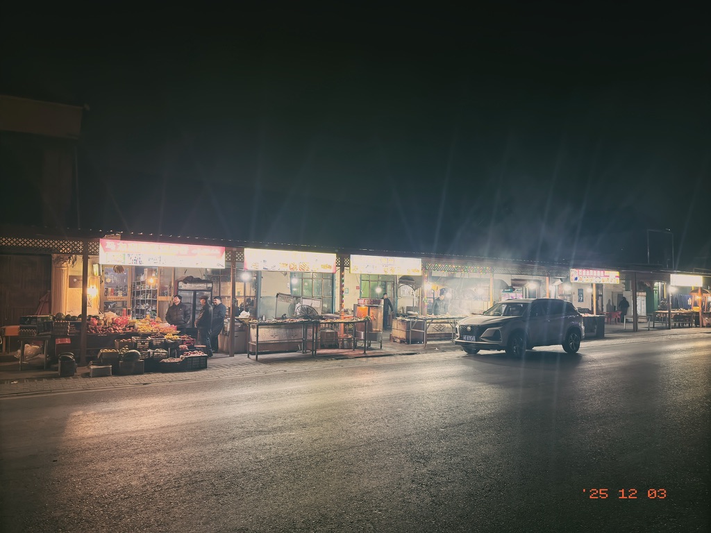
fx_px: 493
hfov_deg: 71.6
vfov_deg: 56.8
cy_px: 266
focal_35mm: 24
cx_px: 356
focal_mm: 6.76
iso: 500
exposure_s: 1/33
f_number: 1.78
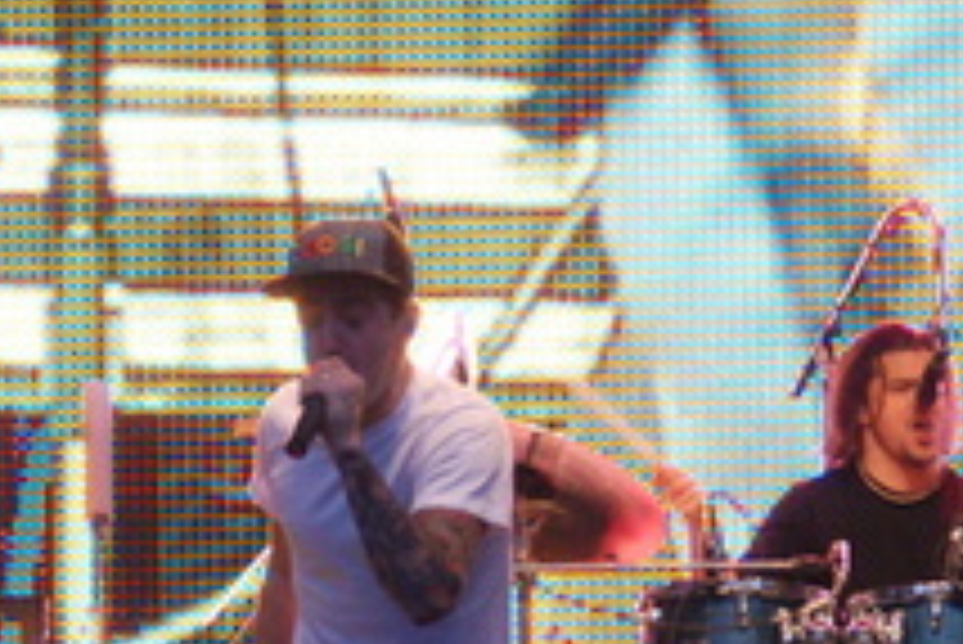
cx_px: 328
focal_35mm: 515
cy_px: 306
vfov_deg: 2.7
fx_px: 13775
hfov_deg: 4.0
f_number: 5.6
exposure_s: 1/60
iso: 800
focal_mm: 105
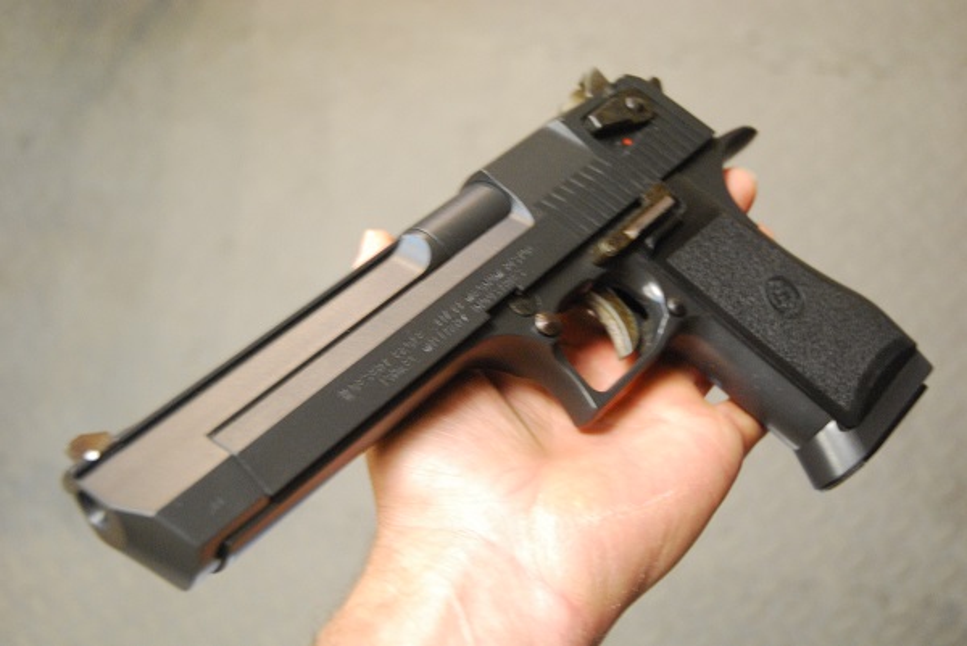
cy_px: 323
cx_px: 484
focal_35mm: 51
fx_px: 1371
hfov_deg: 38.9
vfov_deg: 26.5
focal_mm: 34
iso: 1600
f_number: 4.2
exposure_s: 1/30
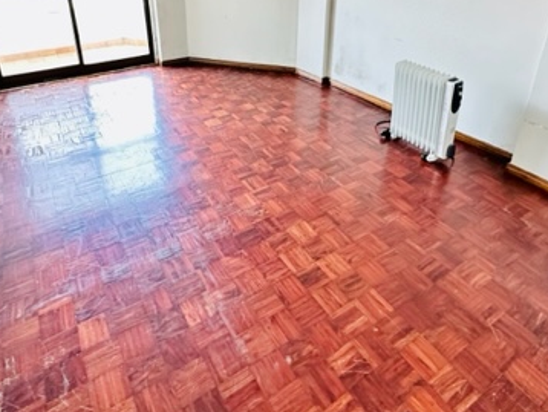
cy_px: 87
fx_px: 396
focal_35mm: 25
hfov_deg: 69.4
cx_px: 271
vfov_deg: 51.8
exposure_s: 1/83
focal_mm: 2.22
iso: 320
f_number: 2.2
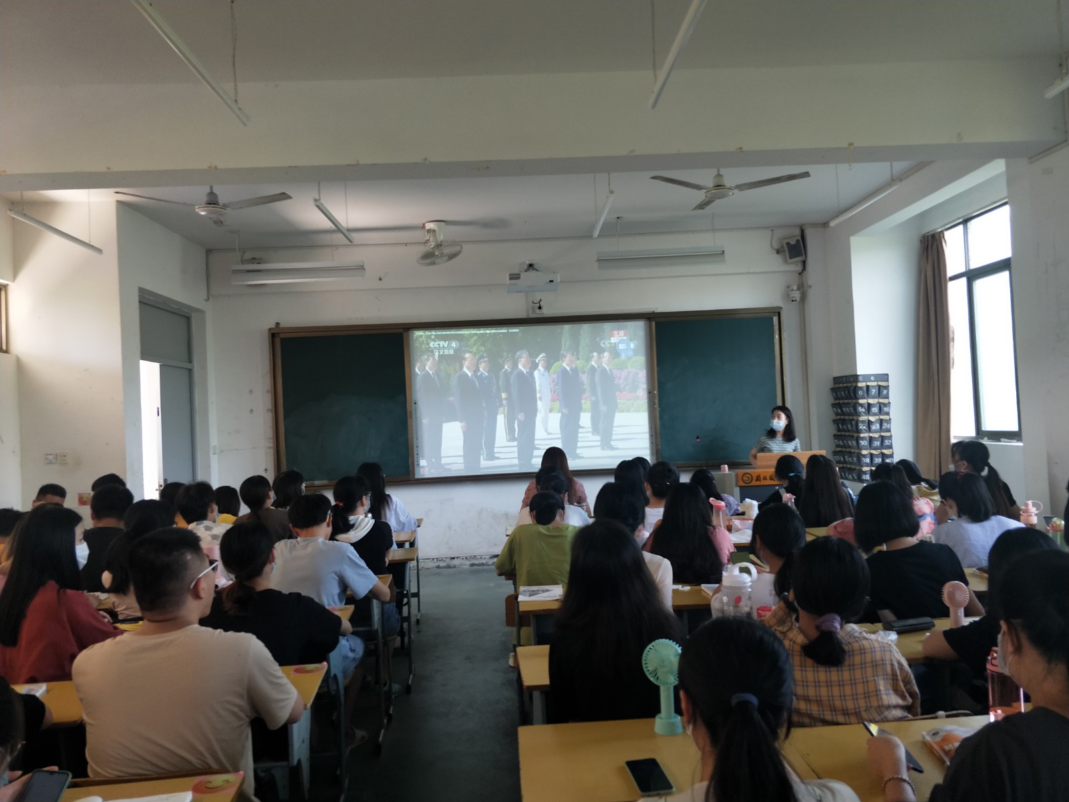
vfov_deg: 54.9
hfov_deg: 69.4
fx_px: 772
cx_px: 534
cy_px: 401
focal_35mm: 25
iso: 72
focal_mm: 4.27
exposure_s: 1/50
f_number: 1.7
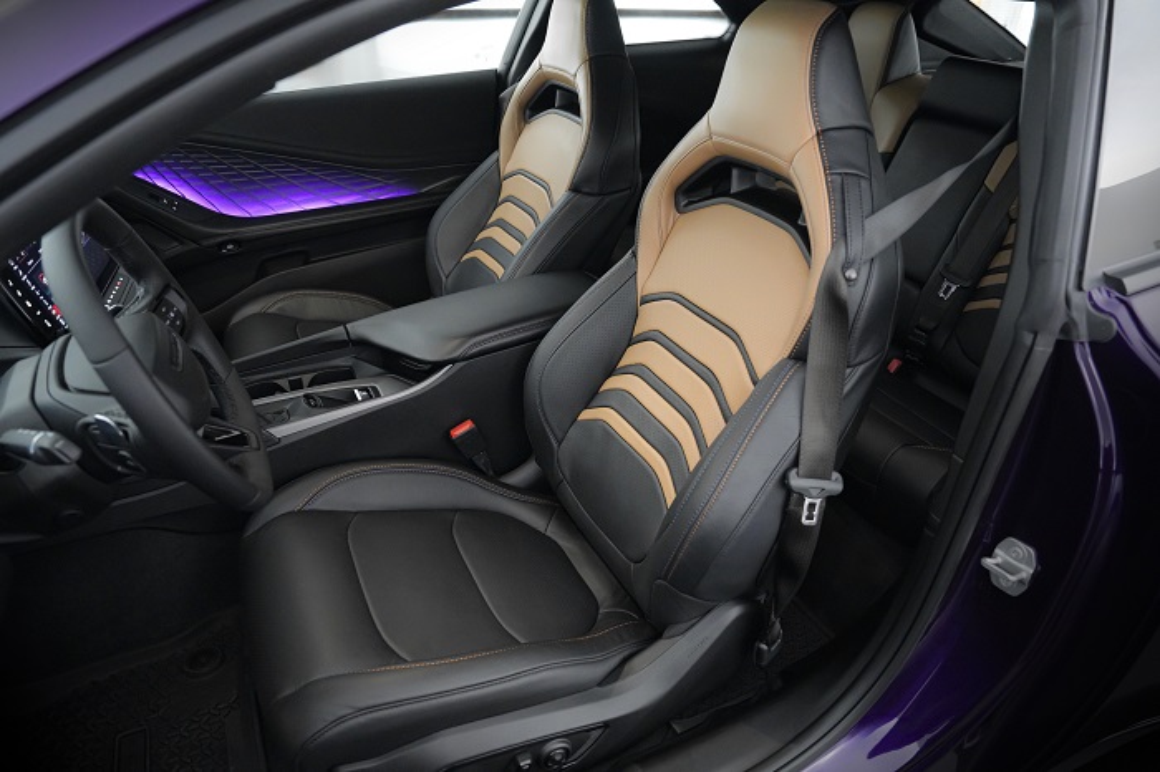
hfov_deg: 73.8
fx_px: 773
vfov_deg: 53.1
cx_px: 580
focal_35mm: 24
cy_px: 386
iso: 8000
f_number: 4
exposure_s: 1/30
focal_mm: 24
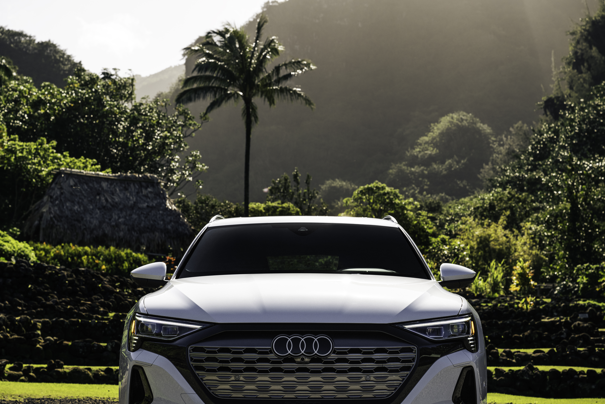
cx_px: 302
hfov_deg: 29.7
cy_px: 202
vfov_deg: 20.0
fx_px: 1143
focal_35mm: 68
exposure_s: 1/320
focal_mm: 68
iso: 400
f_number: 7.1
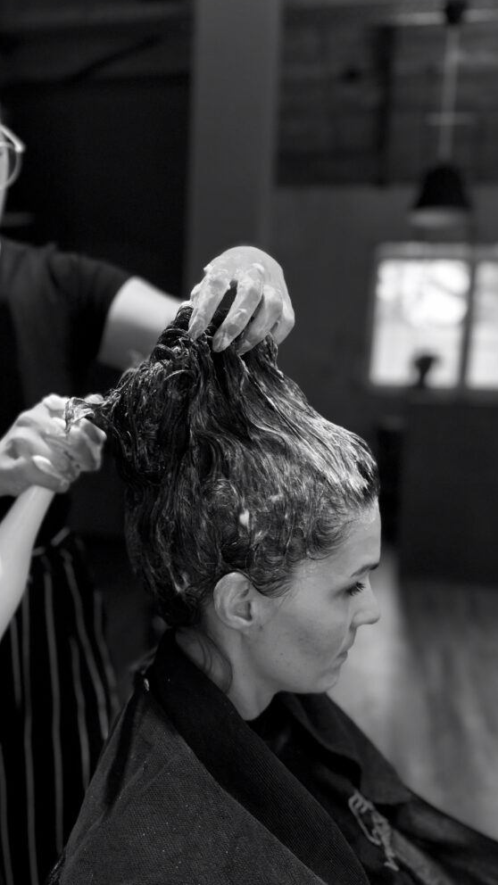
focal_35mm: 27
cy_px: 431
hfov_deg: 42.7
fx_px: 634
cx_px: 207
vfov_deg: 69.8
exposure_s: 1/116
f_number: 1.78
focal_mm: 6.86
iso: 50
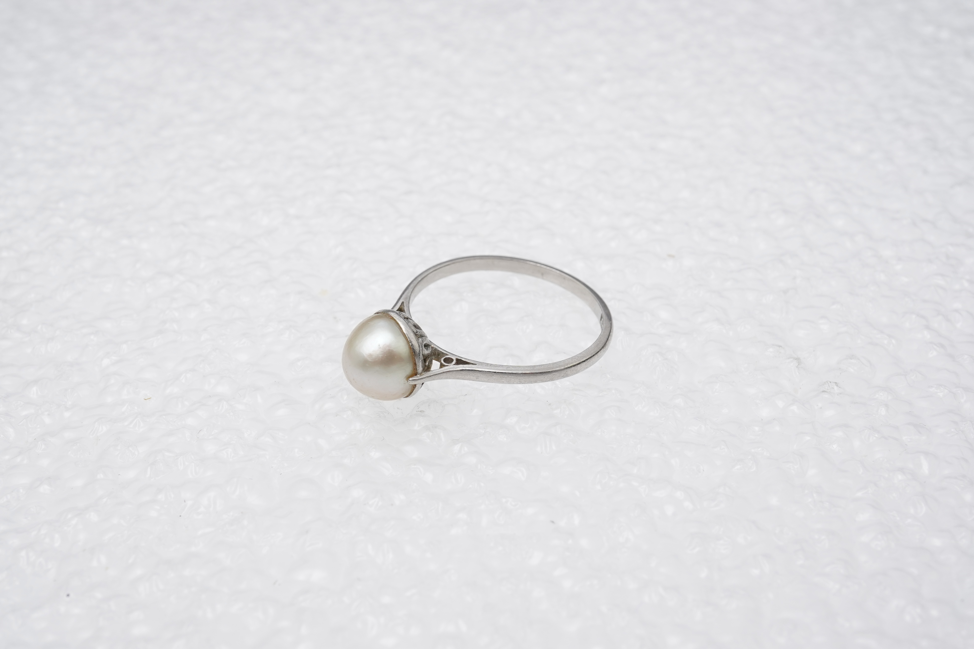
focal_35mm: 45
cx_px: 487
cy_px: 324
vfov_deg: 29.9
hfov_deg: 43.6
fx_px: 1217
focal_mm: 30
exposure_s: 1/125
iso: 500
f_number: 22
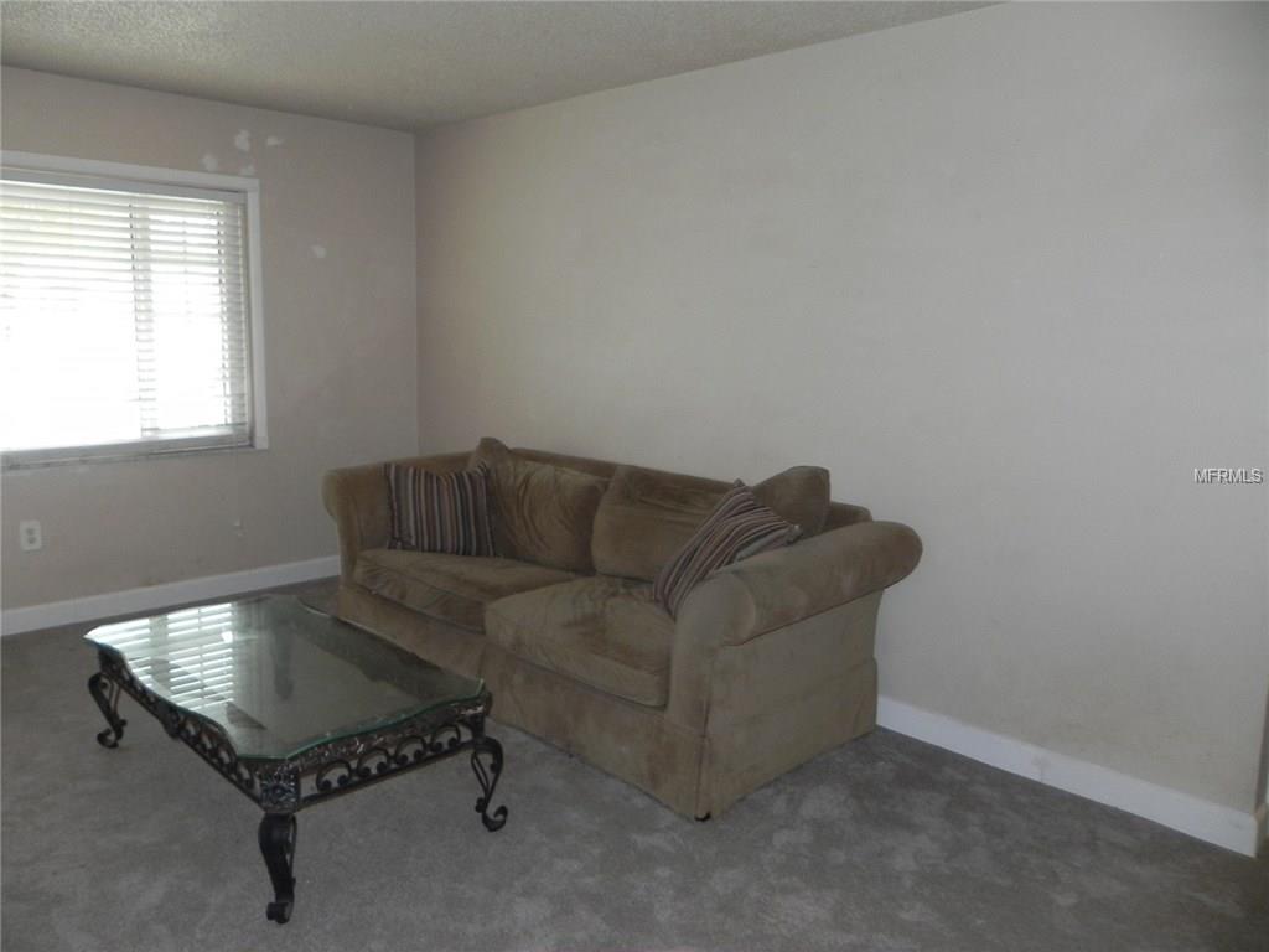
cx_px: 634
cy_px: 476
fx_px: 953
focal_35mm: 26
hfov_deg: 67.3
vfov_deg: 53.1
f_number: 2.8
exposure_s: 1/30
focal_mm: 4.6
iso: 200
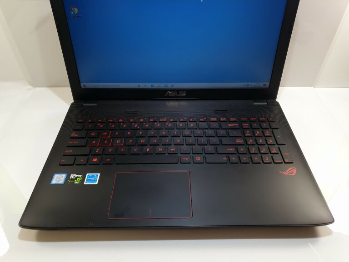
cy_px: 131
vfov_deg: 53.1
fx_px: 262
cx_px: 174
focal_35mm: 26
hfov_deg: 67.3
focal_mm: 4.3
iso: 50
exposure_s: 1/202
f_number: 1.5
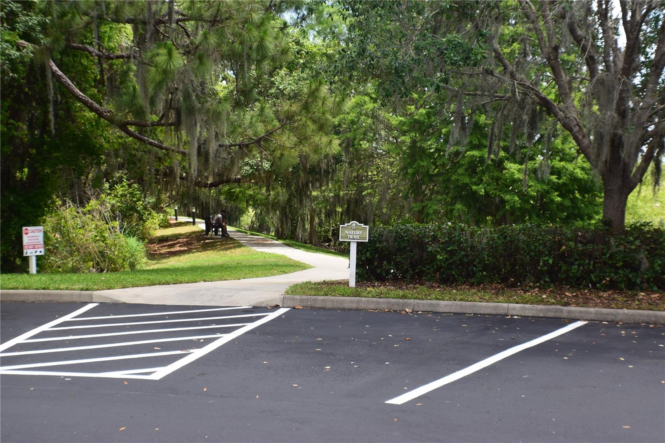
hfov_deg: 28.1
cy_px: 222
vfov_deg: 18.9
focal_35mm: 72
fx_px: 1330
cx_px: 332
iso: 400
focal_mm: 48
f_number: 10
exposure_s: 1/250
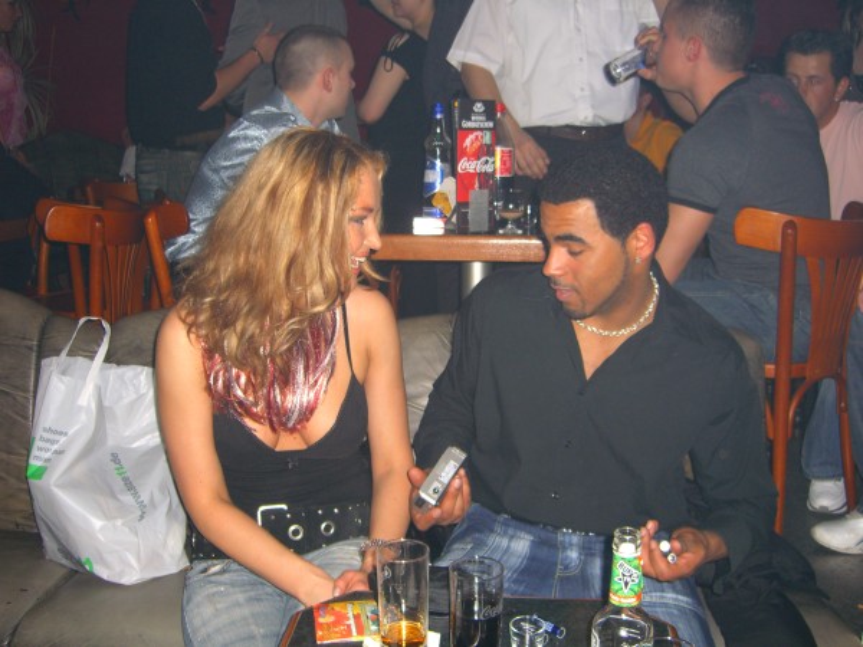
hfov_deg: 49.0
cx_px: 432
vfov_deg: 37.7
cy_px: 324
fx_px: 947
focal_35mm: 38
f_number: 2.8
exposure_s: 1/60
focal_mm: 7.9
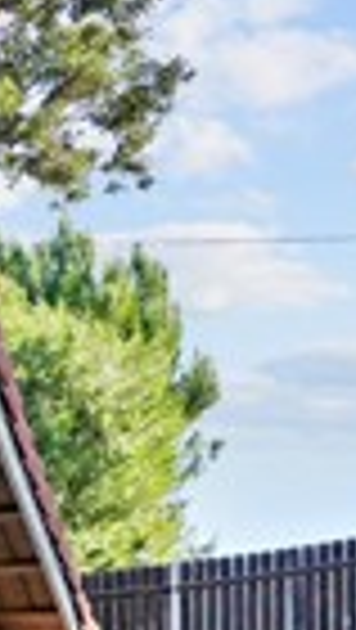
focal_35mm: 105
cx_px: -807
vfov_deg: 18.8
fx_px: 1758
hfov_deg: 8.8
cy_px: 835
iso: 100
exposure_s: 1/125
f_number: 8
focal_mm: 22
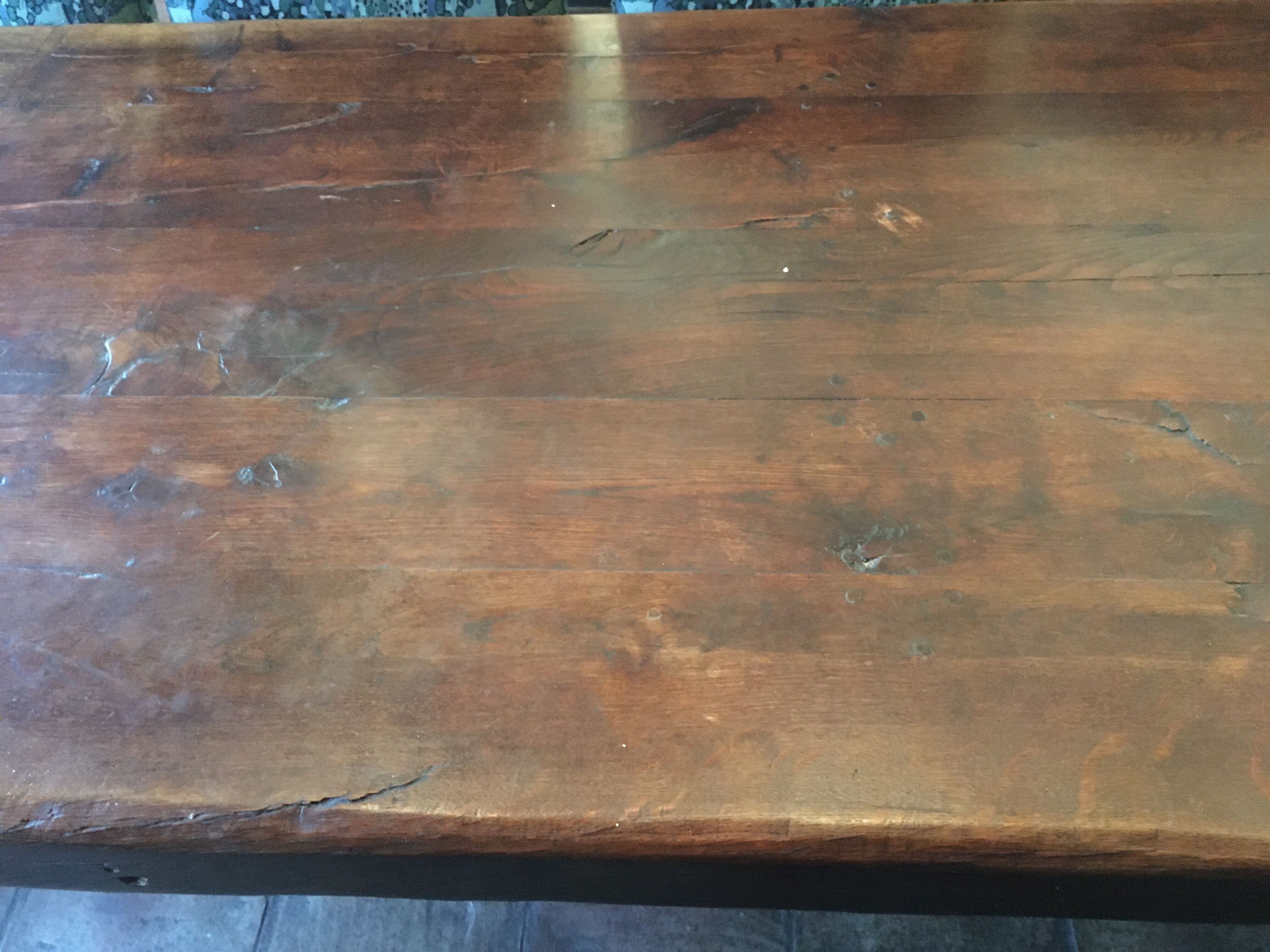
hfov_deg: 61.7
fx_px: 1064
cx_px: 635
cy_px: 476
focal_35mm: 29
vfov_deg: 48.2
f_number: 2.2
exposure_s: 1/17
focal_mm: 4.15
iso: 640
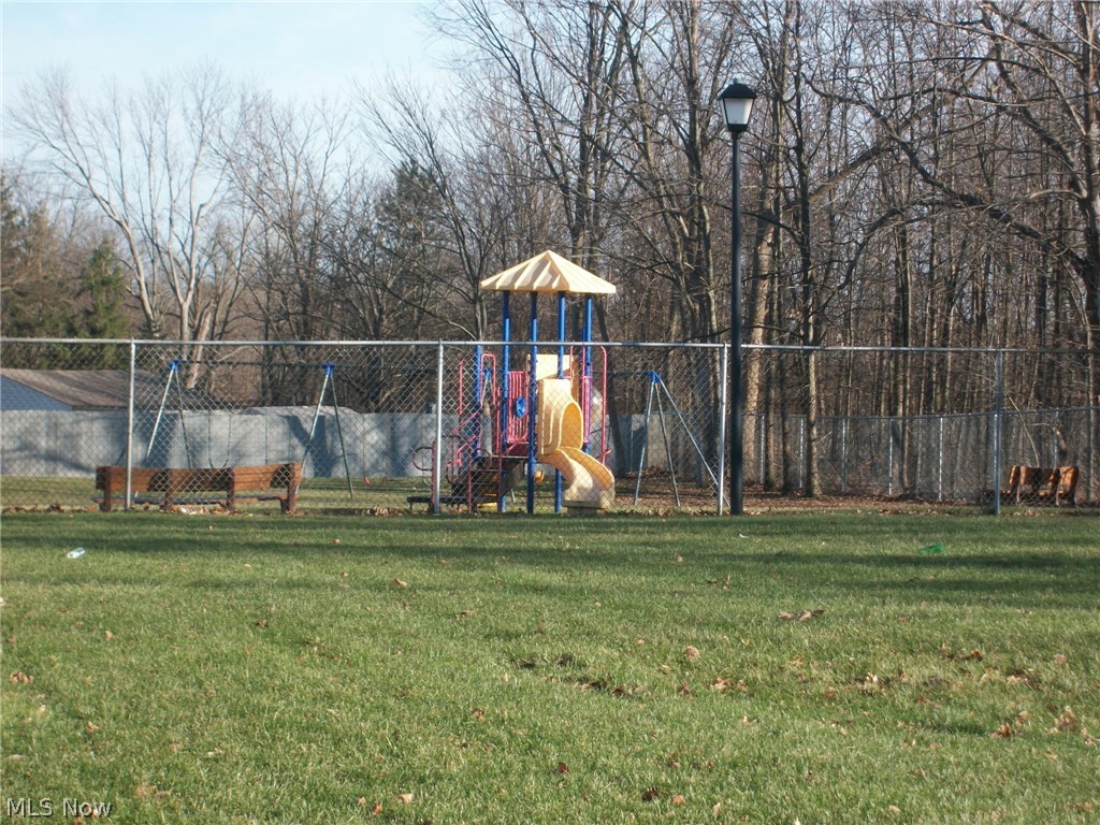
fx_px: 3337
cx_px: 550
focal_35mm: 105
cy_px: 412
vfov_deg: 14.1
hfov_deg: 18.7
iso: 80
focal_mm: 18.8
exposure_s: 1/200
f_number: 5.7
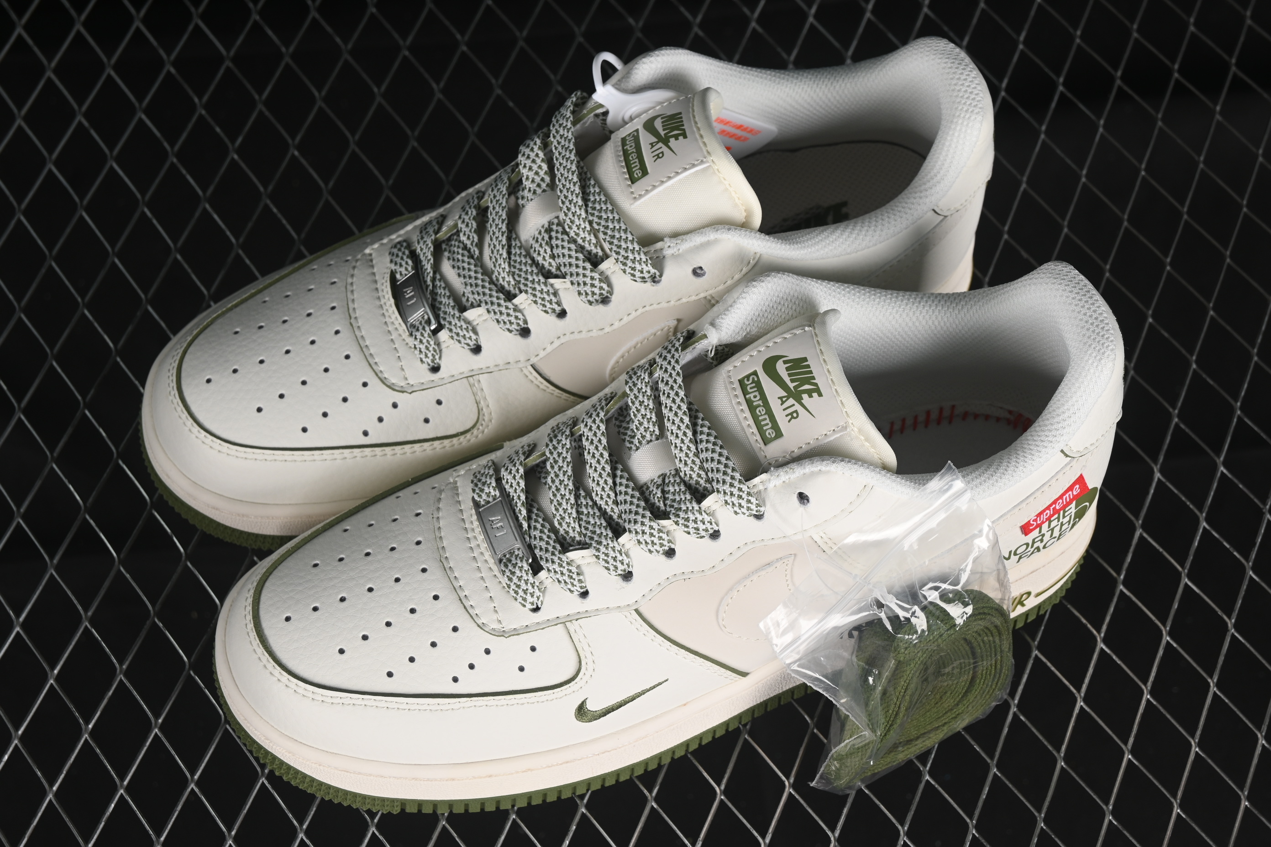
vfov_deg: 18.2
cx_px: 636
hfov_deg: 27.0
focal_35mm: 75
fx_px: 2648
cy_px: 424
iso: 160
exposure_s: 1/60
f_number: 8
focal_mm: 50
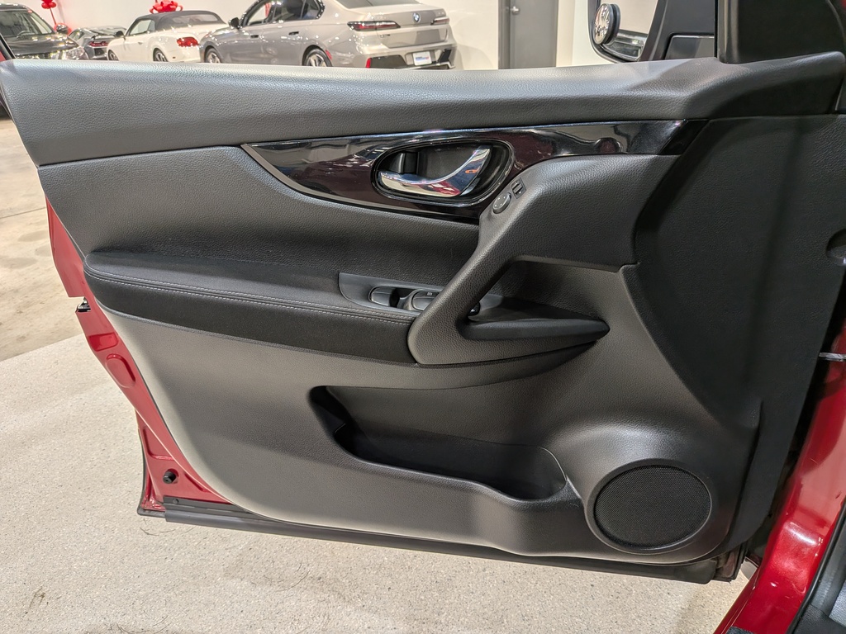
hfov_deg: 71.6
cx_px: 423
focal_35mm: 24
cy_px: 317
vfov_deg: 56.8
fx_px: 587
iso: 28
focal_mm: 4.53
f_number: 1.7
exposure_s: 1/202
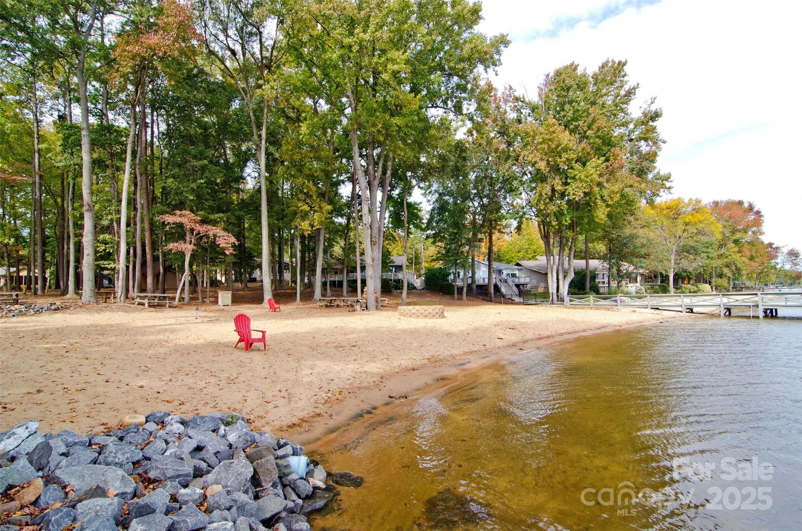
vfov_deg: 71.8
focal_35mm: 16
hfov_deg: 95.1
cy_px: 266
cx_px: 401
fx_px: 367
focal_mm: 11
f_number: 10
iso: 1000
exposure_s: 1/250
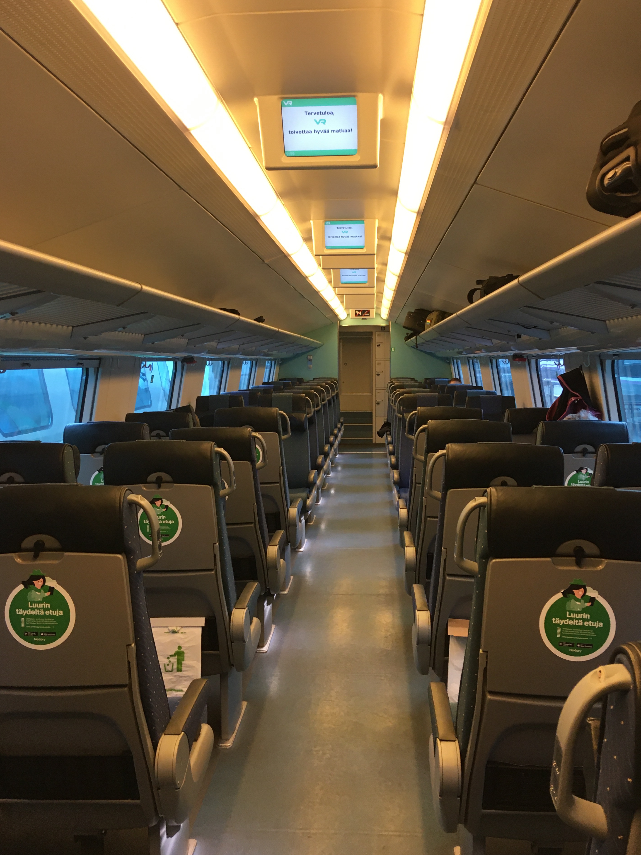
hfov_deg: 45.4
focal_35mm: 31
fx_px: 765
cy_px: 420
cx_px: 334
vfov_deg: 58.3
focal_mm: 4.15
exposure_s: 1/33
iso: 50
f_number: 2.2
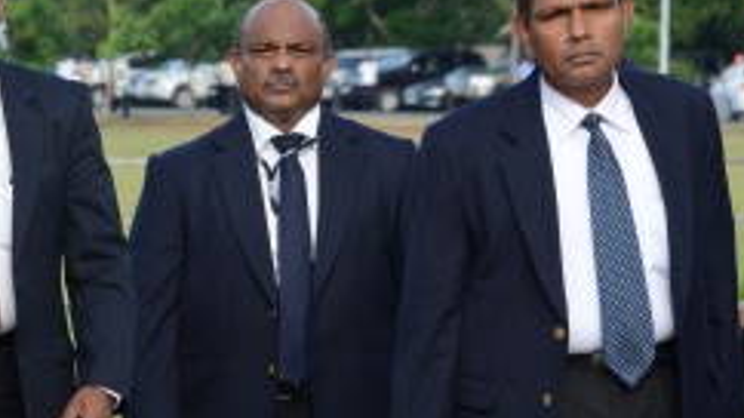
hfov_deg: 4.6
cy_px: 378
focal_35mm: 468
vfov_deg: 2.6
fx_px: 9231
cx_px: -68
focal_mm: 180
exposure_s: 1/125
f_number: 13
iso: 400
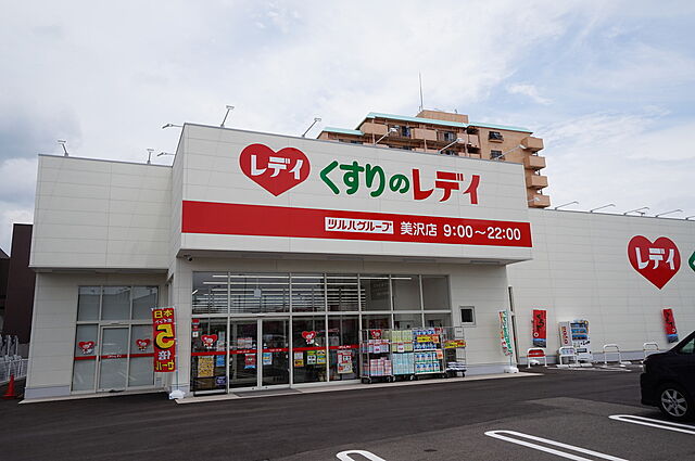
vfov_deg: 47.8
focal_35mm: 27
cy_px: 230
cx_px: 348
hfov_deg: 67.4
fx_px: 521
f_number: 13
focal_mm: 18
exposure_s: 1/125
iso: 100
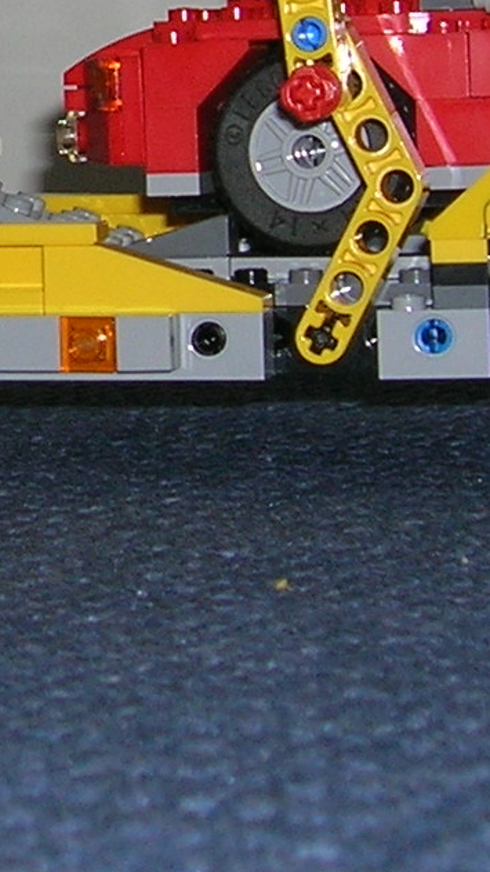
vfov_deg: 14.0
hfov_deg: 7.8
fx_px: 3515
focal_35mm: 152
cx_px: -224
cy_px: 92
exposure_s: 1/60.1
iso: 50
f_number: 2.9
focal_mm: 5.7
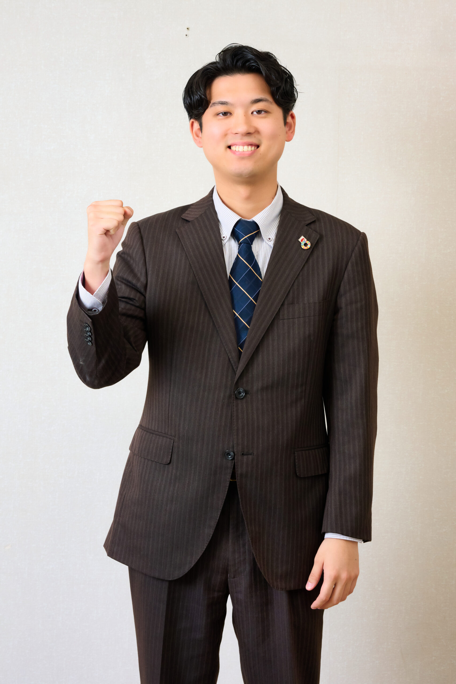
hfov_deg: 16.1
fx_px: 1615
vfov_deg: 23.9
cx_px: 228
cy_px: 342
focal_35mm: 85
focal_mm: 85
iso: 640
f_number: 11
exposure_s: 1/125
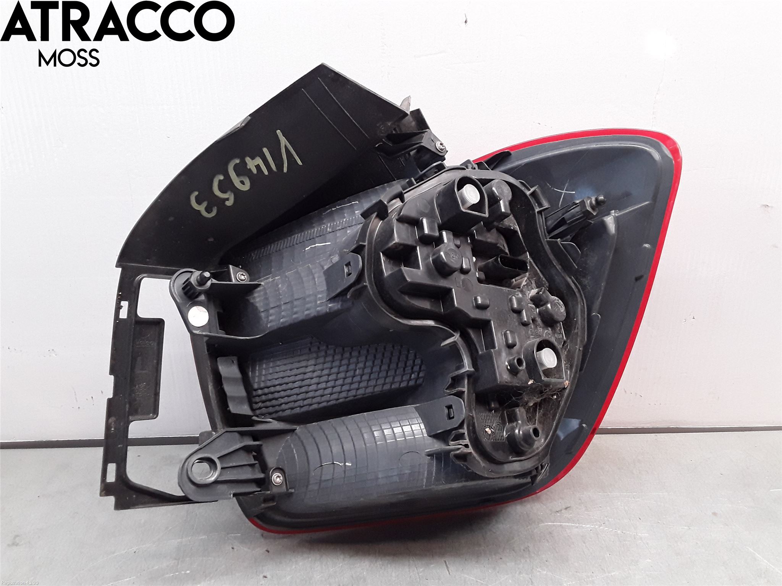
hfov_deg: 63.4
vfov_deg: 49.7
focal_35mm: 28
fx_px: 633
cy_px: 293
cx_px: 391
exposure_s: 1/100
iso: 100
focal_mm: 2.91
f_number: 1.9
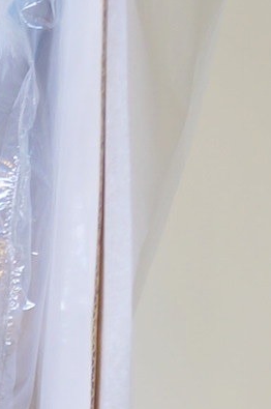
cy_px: 637
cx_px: -368
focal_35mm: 191
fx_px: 2164
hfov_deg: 6.8
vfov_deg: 10.4
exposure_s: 1/15
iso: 100
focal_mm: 24
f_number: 4
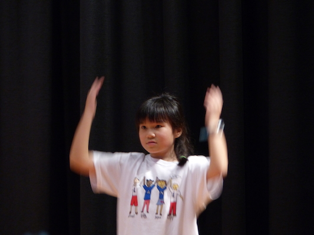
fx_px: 4473
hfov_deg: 4.0
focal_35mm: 493
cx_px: 157
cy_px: 118
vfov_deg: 3.0
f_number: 2.8
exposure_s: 1/20
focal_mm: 88.7
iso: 400
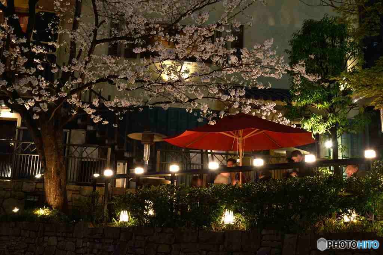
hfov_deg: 48.5
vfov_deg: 33.4
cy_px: 128
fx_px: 426
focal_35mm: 40
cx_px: 192
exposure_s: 5
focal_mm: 40
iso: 100
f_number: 11
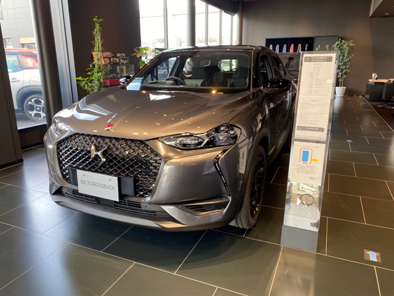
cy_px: 148
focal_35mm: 26
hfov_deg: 67.3
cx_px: 197
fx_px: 296
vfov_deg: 53.1
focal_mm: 4.25
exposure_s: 1/100
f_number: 1.8
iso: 100
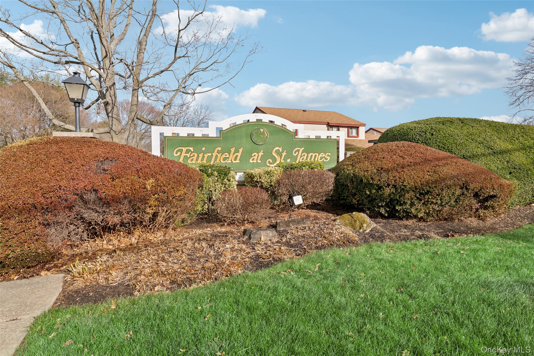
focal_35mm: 18
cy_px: 178
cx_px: 267
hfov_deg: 90.0
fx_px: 267
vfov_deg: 67.4
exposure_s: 1/2000
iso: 800
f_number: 9
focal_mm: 18
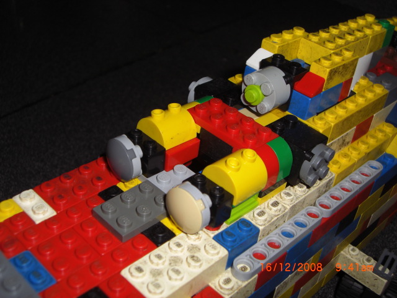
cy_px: 149
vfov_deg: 30.9
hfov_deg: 40.4
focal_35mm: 47
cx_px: 198
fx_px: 539
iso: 64
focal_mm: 7.6
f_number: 3
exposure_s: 1/60
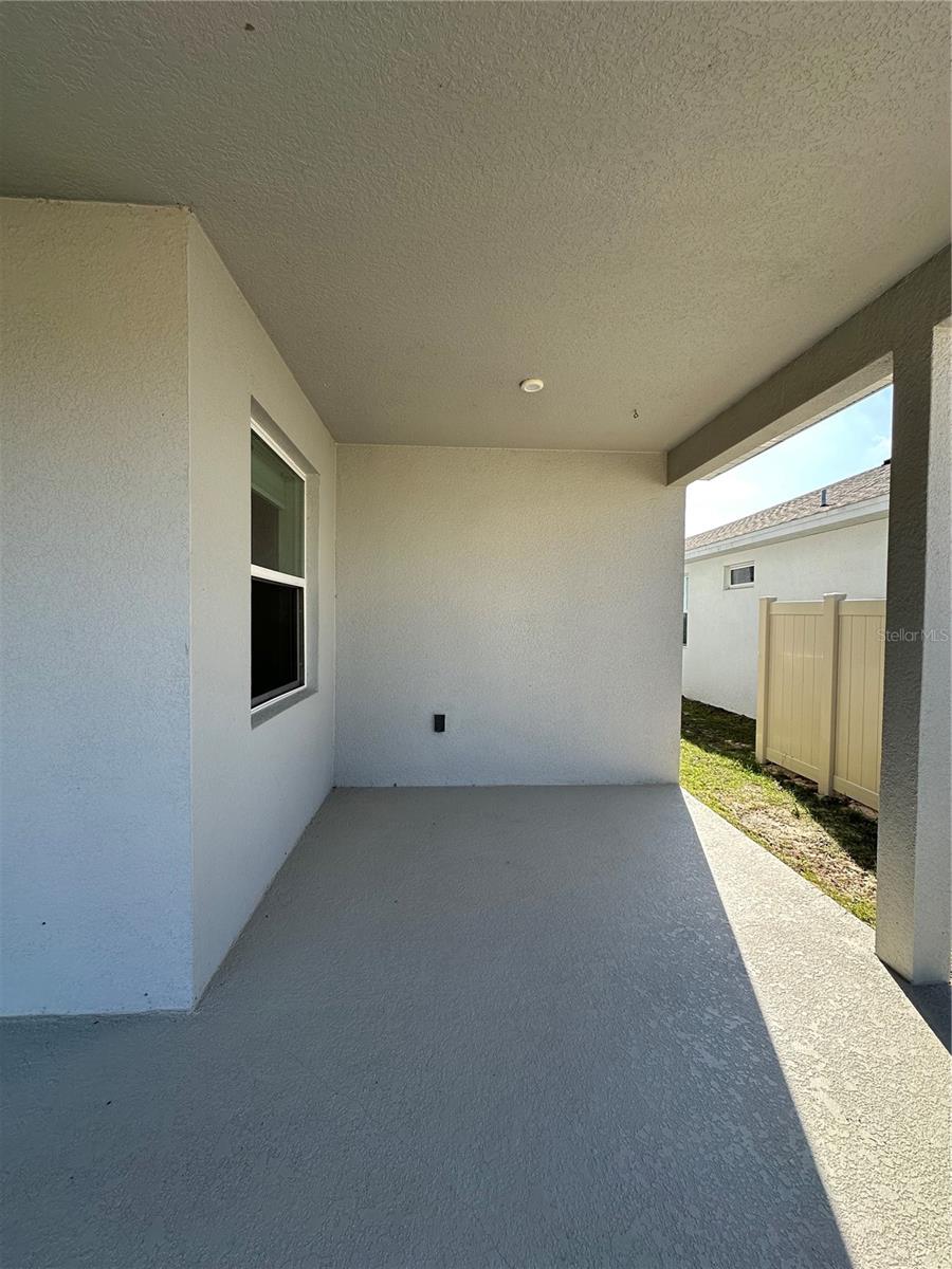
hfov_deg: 85.7
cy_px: 634
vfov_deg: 102.1
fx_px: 513
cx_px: 476
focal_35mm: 14
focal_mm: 2.22
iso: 40
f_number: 2.2
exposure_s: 1/511
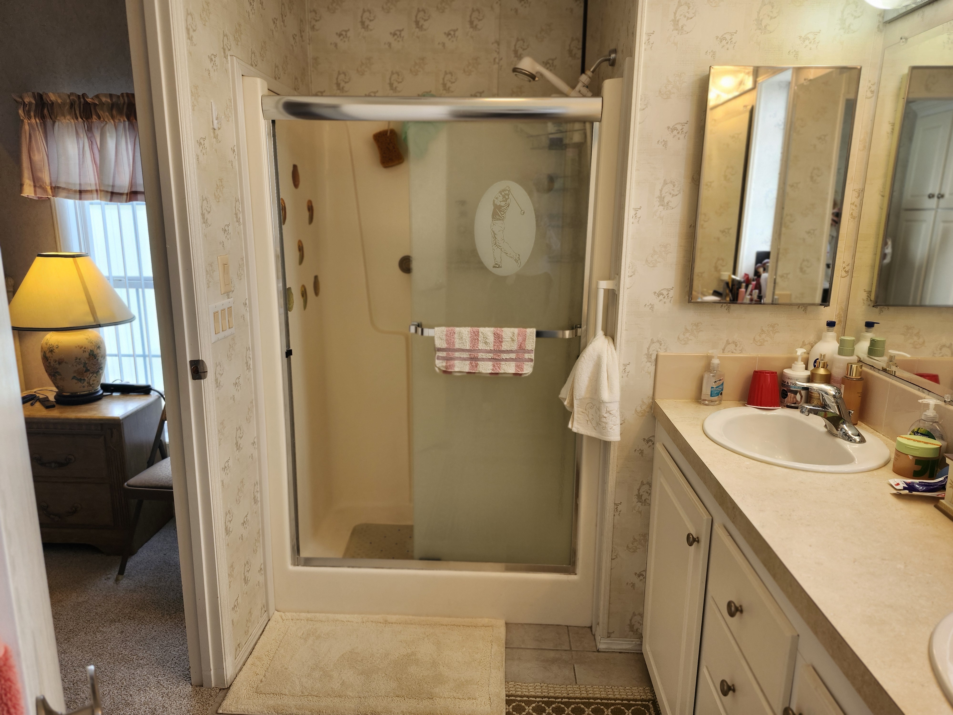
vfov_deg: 58.9
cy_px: 358
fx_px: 633
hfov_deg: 73.9
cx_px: 476
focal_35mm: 23
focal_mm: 5.54
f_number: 1.8
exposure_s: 1/120
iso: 64
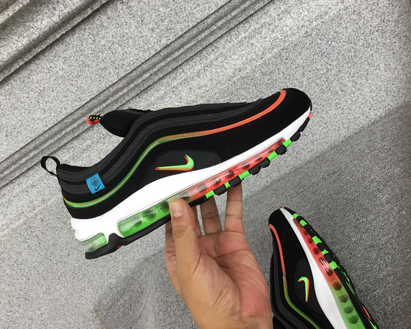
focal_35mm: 33
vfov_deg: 44.5
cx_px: 198
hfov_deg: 54.2
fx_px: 401
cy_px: 166
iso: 40
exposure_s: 1/100
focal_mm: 3.3
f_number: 2.4
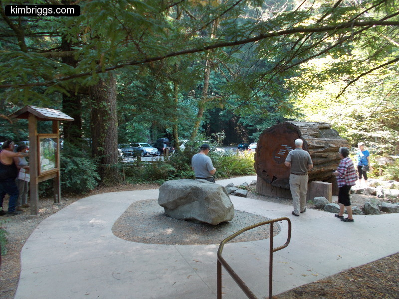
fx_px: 300
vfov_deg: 53.1
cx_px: 200
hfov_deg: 67.3
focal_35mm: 26
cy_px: 150
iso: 100
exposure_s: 1/25
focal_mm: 4.6
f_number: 3.2
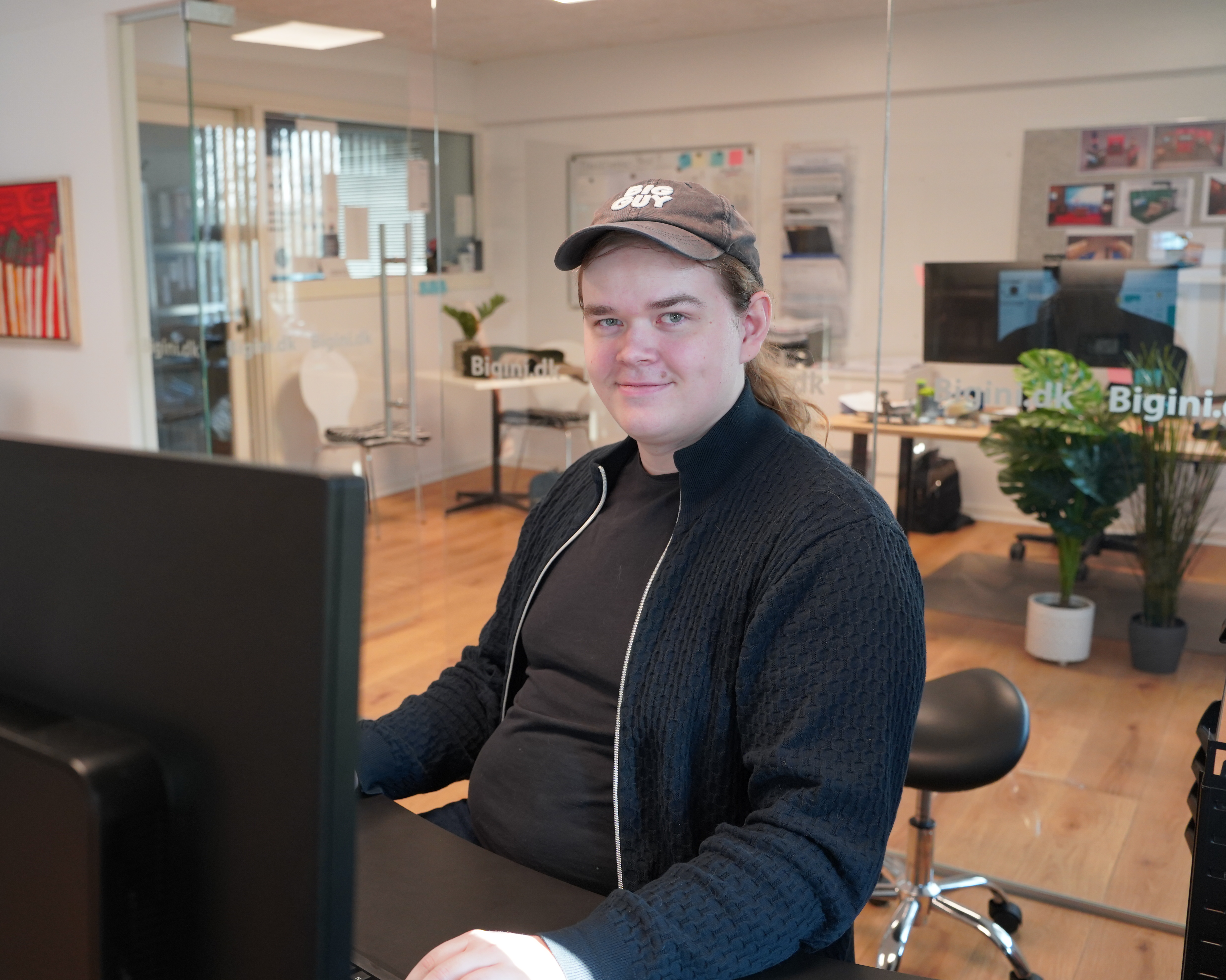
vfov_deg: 45.8
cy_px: 484
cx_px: 510
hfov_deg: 55.4
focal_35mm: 32
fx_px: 1161
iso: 1600
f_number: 4
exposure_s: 1/160
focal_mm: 28
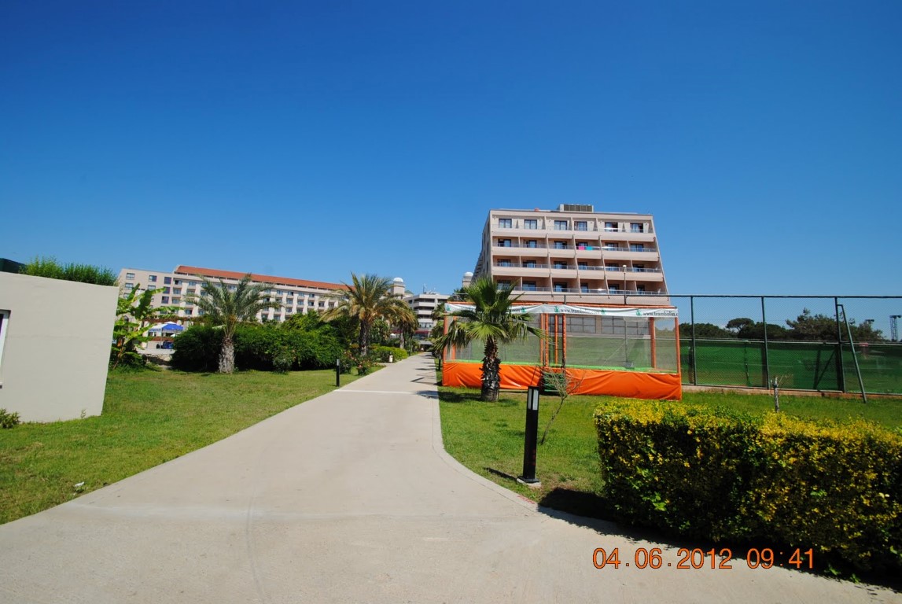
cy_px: 302
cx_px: 451
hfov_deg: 100.3
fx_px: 376
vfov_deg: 77.5
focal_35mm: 15
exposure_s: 1/320
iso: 100
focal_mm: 10
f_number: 9
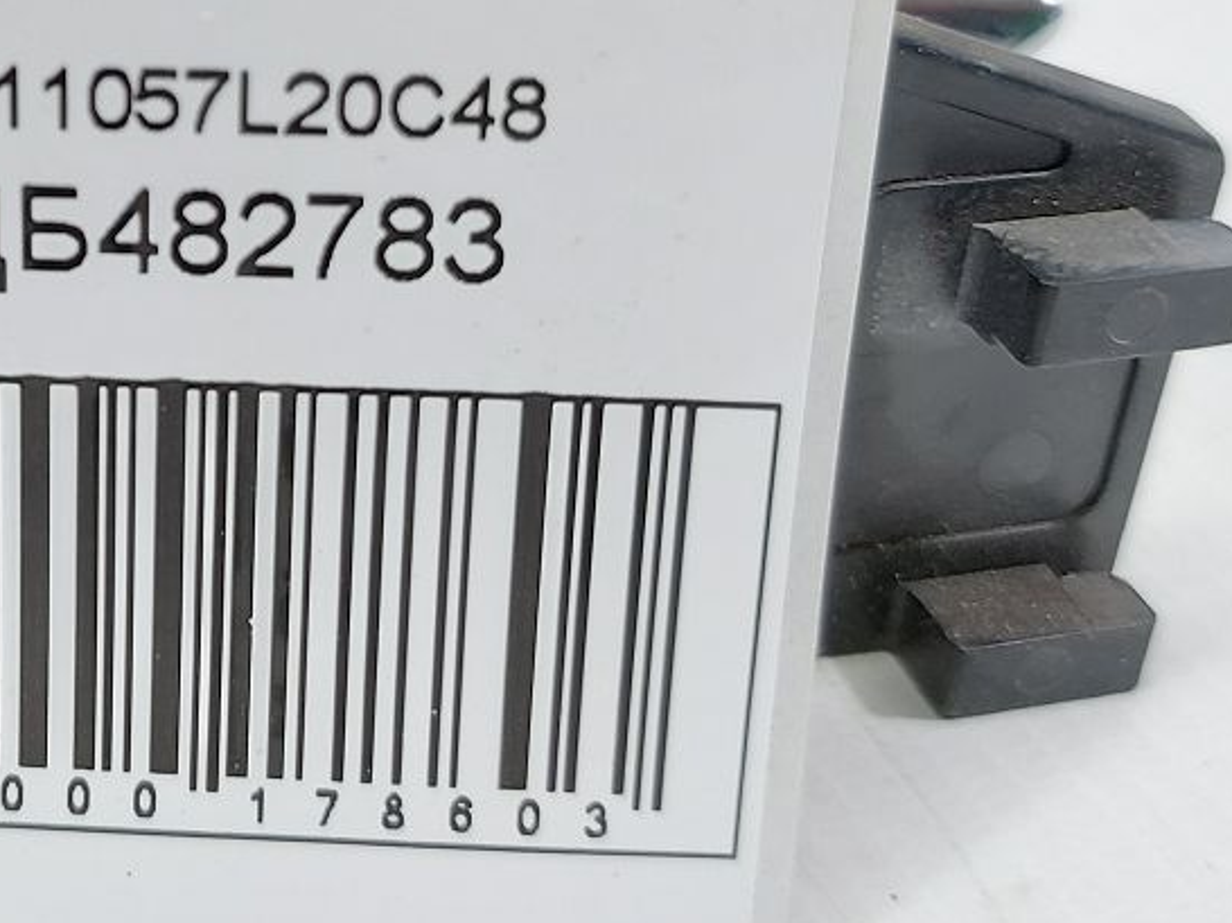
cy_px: 138
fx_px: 2170
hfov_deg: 30.4
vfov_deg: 23.5
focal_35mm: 61
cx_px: 137
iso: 160
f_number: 1.8
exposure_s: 1/50
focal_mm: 5.23
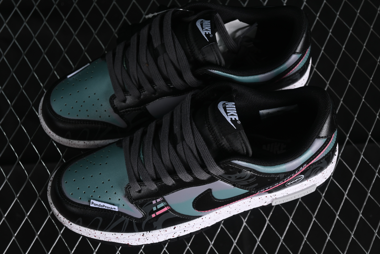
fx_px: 792
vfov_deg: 18.2
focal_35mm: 75
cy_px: 127
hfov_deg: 27.0
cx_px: 190
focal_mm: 50
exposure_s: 1/50
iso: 160
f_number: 6.3
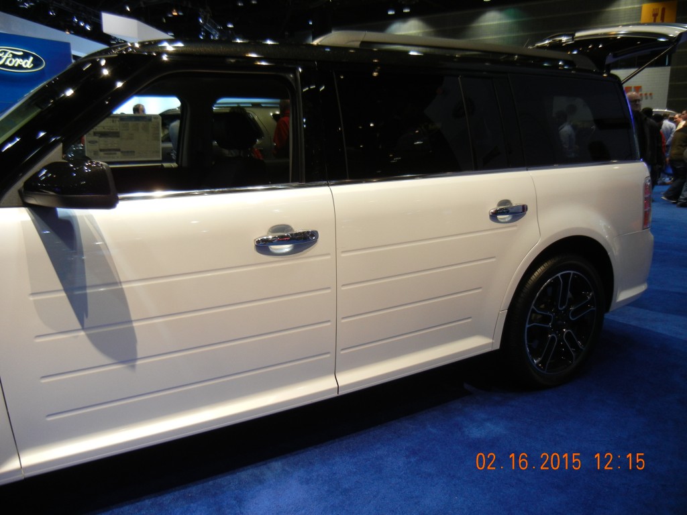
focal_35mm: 30
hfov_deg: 60.0
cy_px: 258
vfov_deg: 46.8
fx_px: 595
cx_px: 344
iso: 222
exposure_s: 1/60
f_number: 3.5
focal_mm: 5.4
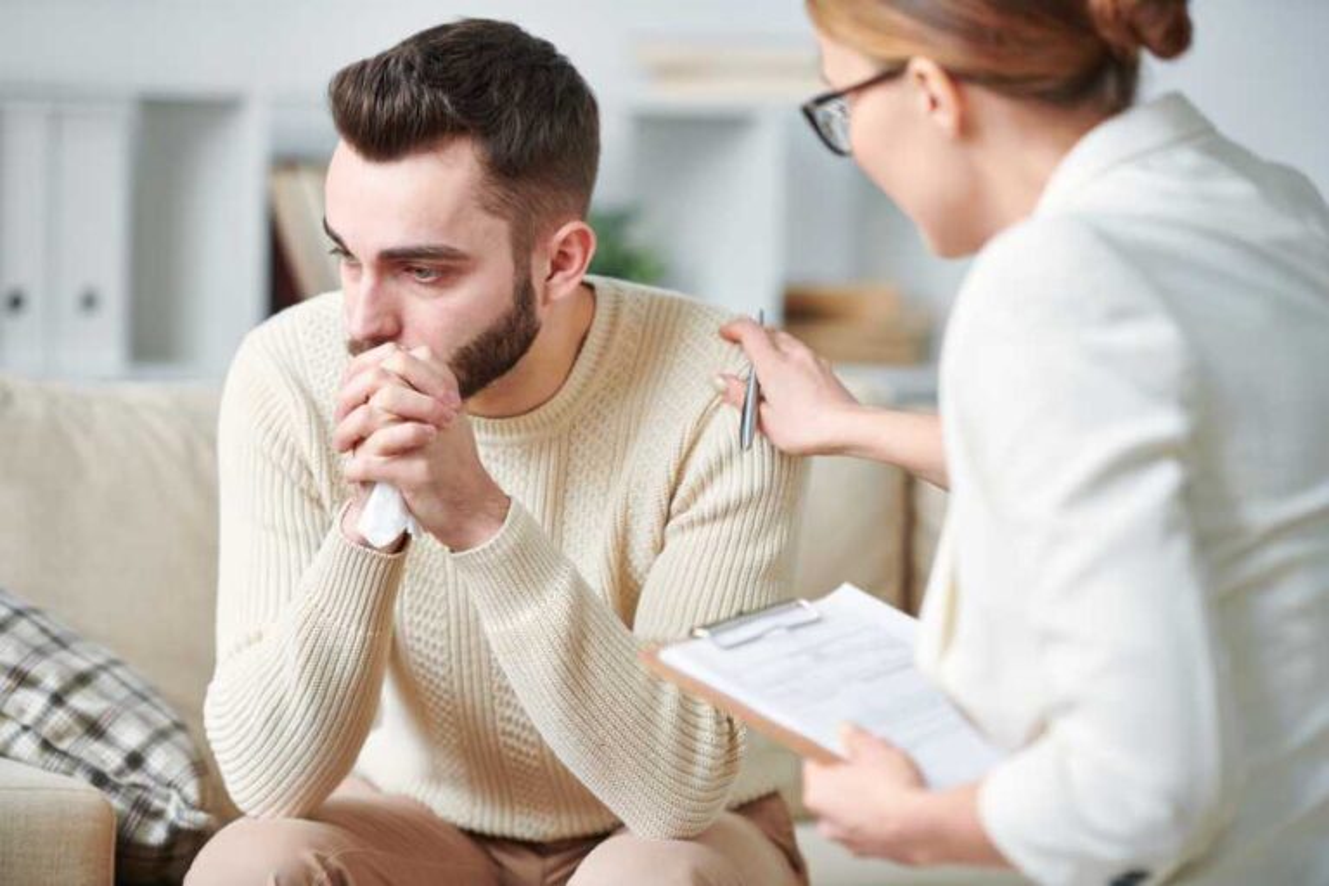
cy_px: 443
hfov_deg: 15.2
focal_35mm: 135
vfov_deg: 10.2
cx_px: 664
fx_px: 4983
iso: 800
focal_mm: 135
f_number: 2.8
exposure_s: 1/200
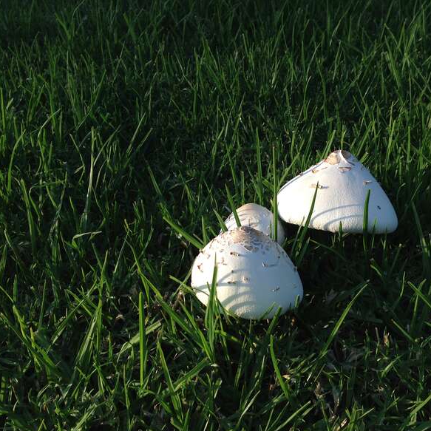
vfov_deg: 41.9
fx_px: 563
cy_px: 221
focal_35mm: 40
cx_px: 257
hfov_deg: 41.7
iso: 50
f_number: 2.4
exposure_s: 1/874
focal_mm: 4.13
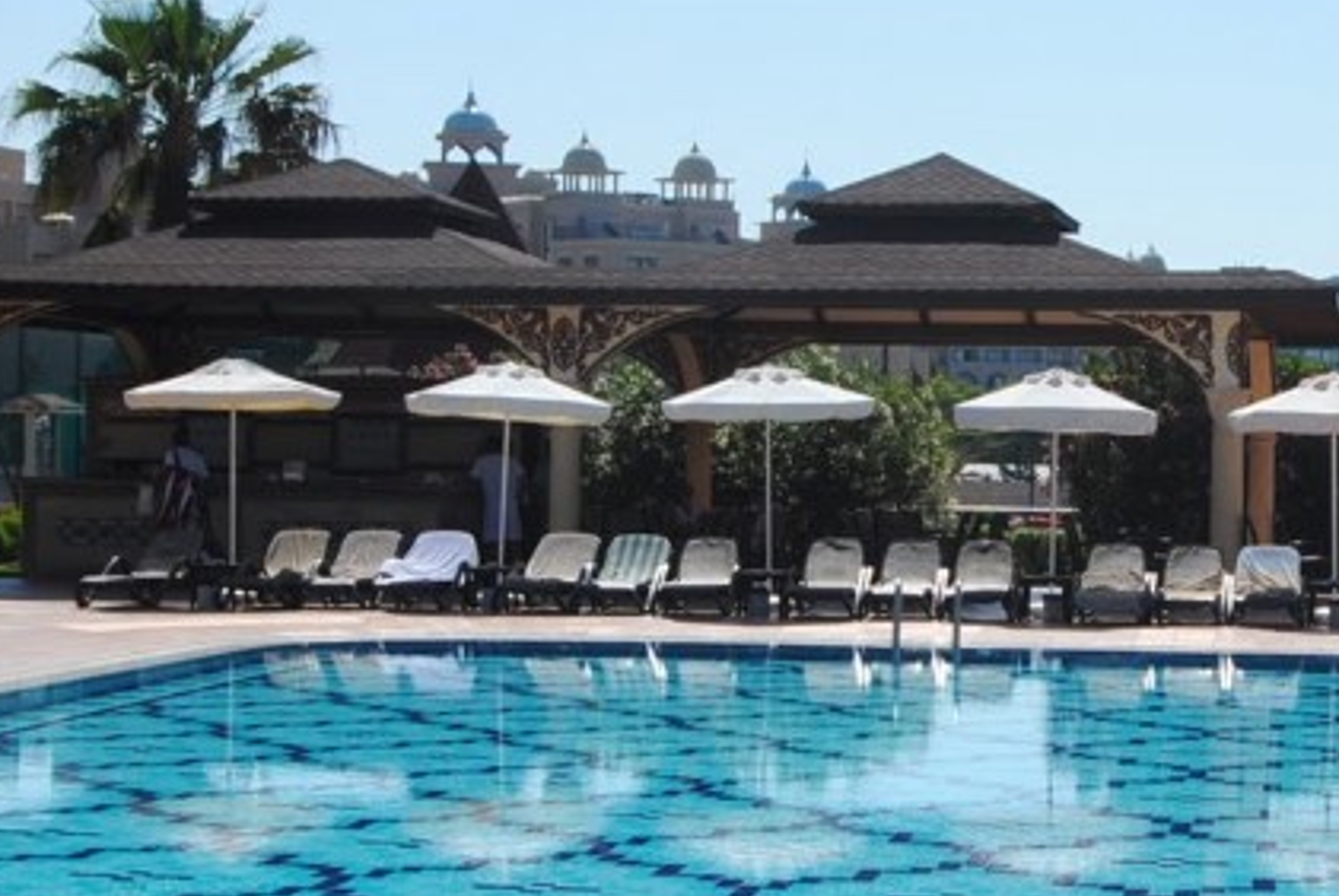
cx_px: 1115
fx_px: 3650
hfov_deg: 20.5
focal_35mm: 98
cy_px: 546
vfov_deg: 14.0
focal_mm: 24
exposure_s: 1/320
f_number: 9
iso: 100
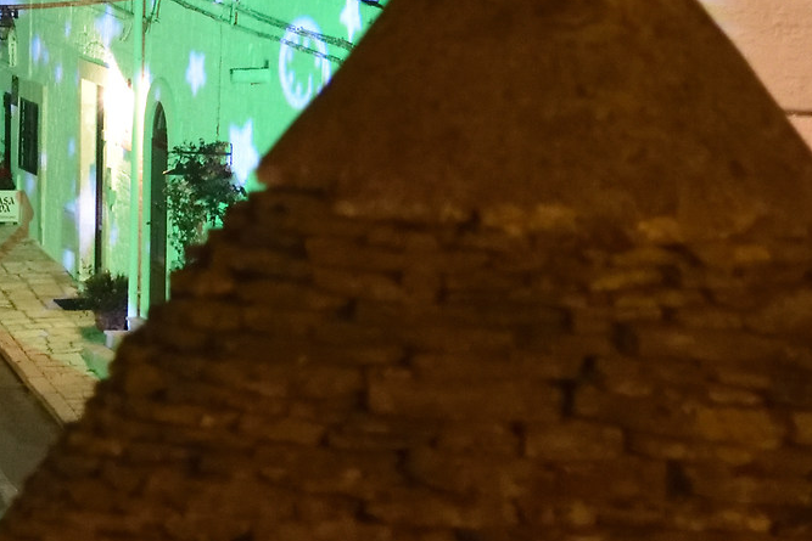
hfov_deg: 5.7
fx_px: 8121
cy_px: -237
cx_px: -237
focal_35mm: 360
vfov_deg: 3.8
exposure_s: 1/20
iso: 6400
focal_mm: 100
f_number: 4
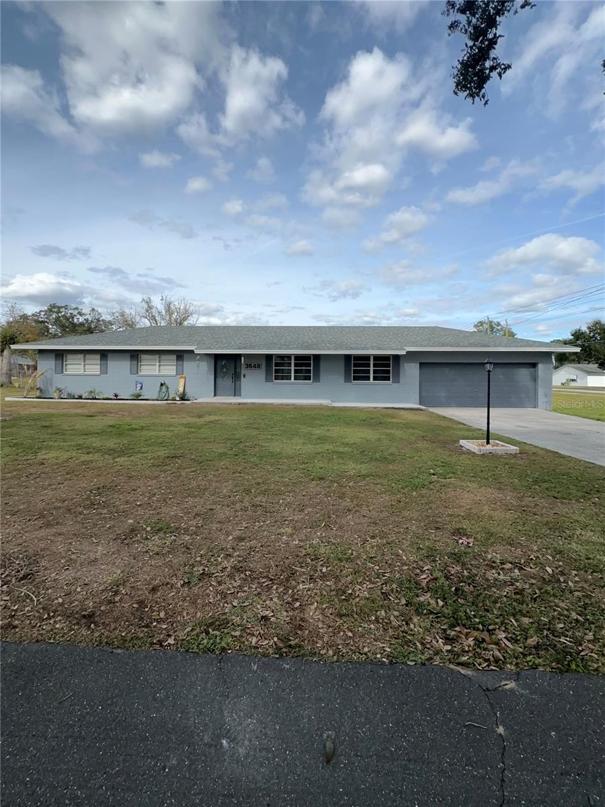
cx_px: 302
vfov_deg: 102.1
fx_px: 326
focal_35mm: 14
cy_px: 404
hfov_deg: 85.7
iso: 40
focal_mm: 2.22
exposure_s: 1/1795
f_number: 2.2
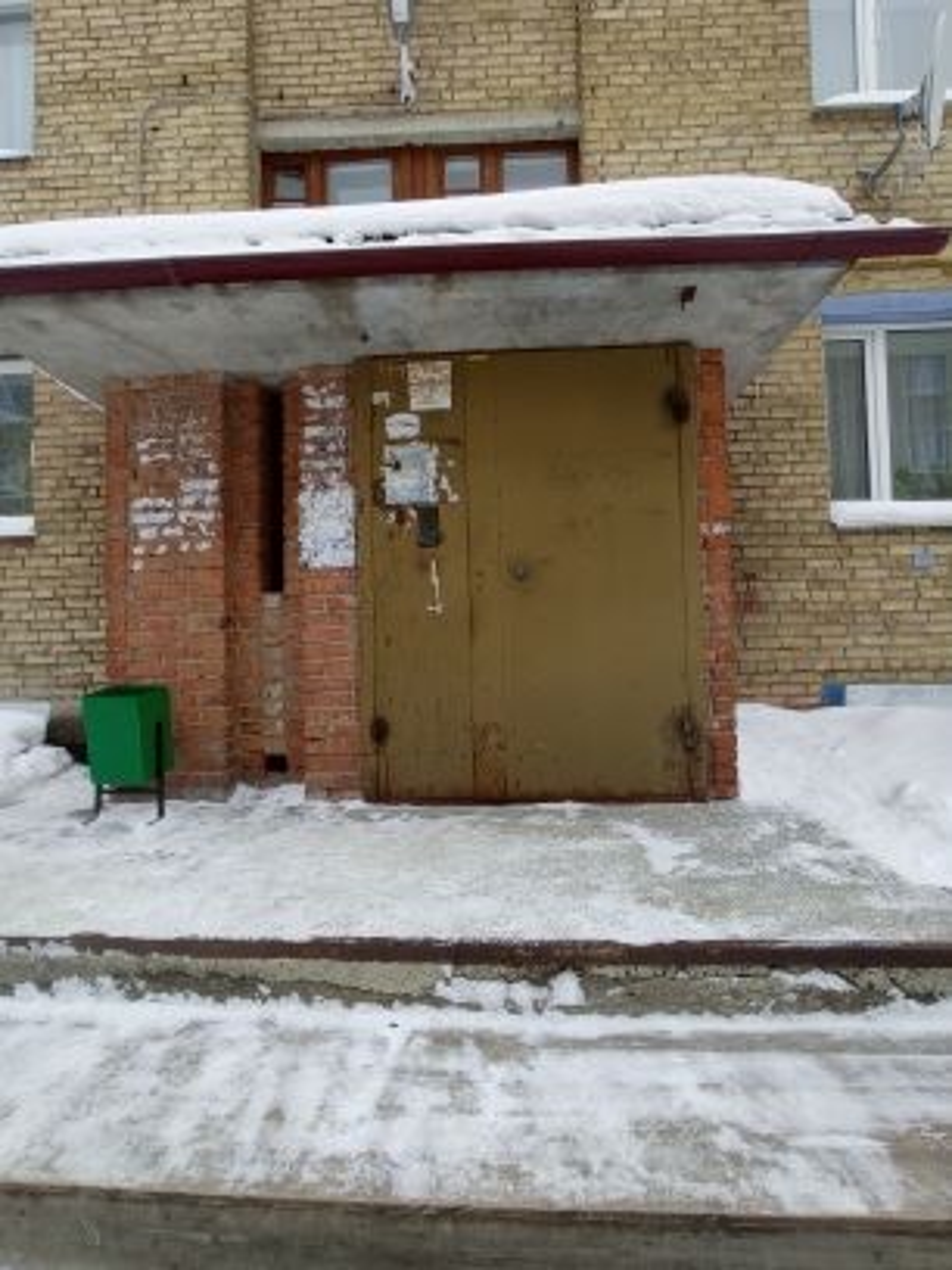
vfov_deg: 63.4
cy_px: 635
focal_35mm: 28
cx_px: 476
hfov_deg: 49.7
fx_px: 1027
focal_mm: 1.65
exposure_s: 1/100
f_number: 2.2
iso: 173
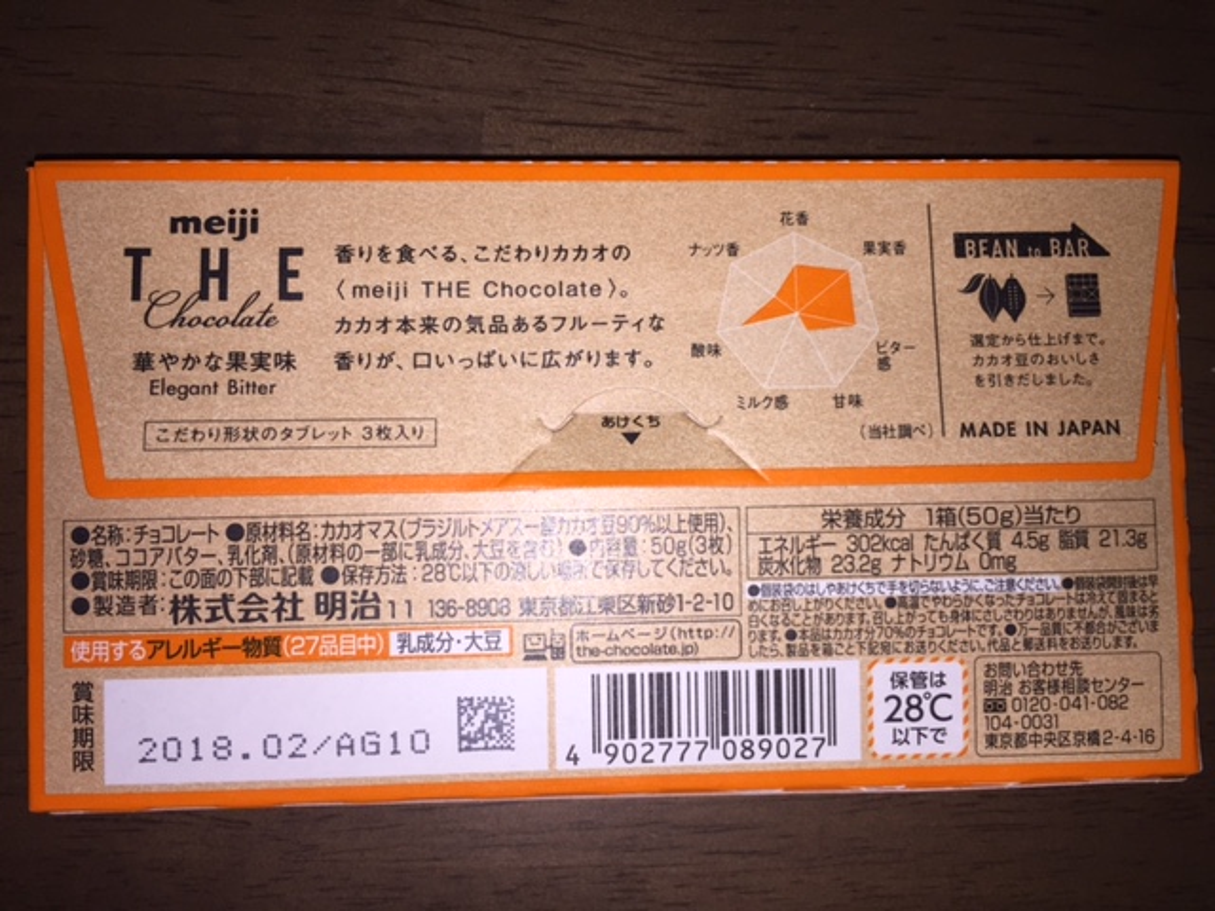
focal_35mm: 29
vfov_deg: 48.2
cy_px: 456
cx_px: 608
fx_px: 1018
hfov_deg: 61.7
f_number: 2.2
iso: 32
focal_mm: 4.15
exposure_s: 1/264
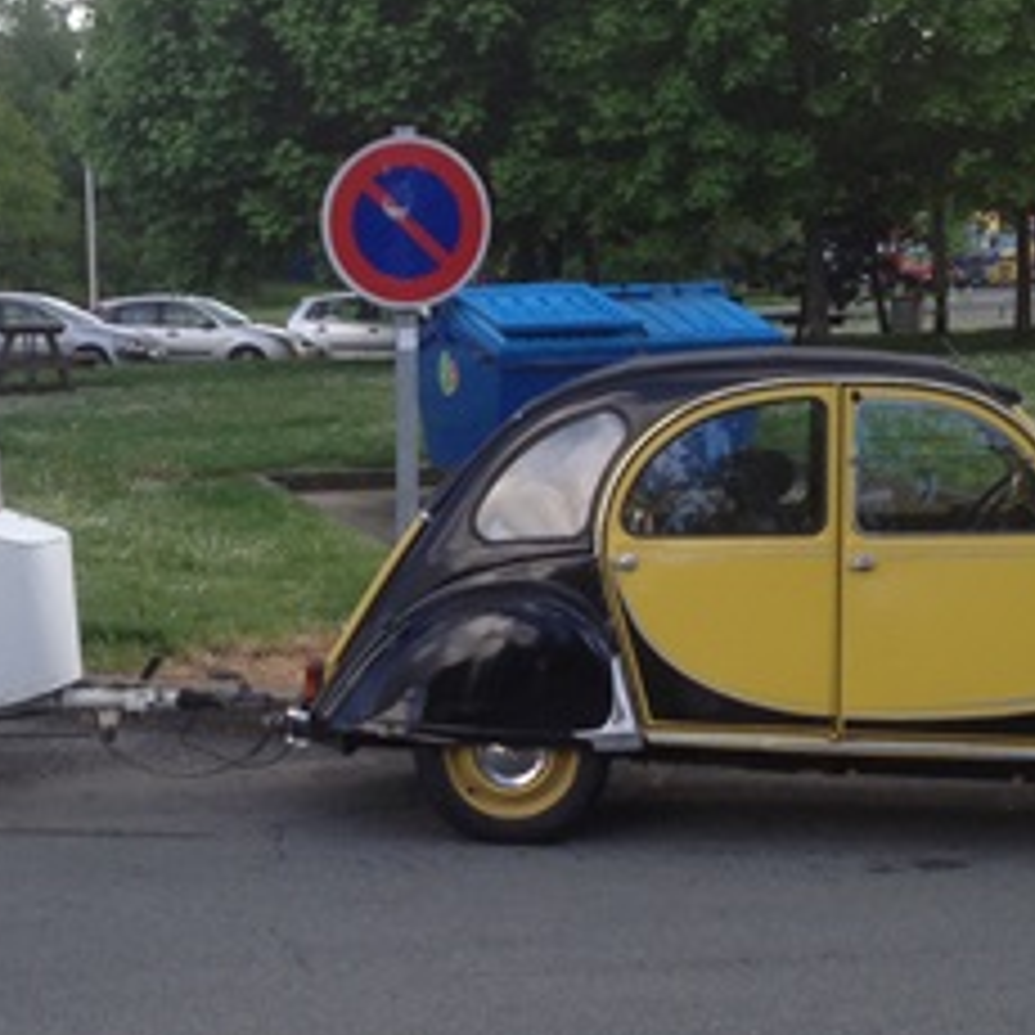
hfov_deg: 20.1
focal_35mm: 86
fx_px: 2909
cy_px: 670
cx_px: 288
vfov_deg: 20.1
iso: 50
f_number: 2.4
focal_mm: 4.28
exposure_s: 1/394
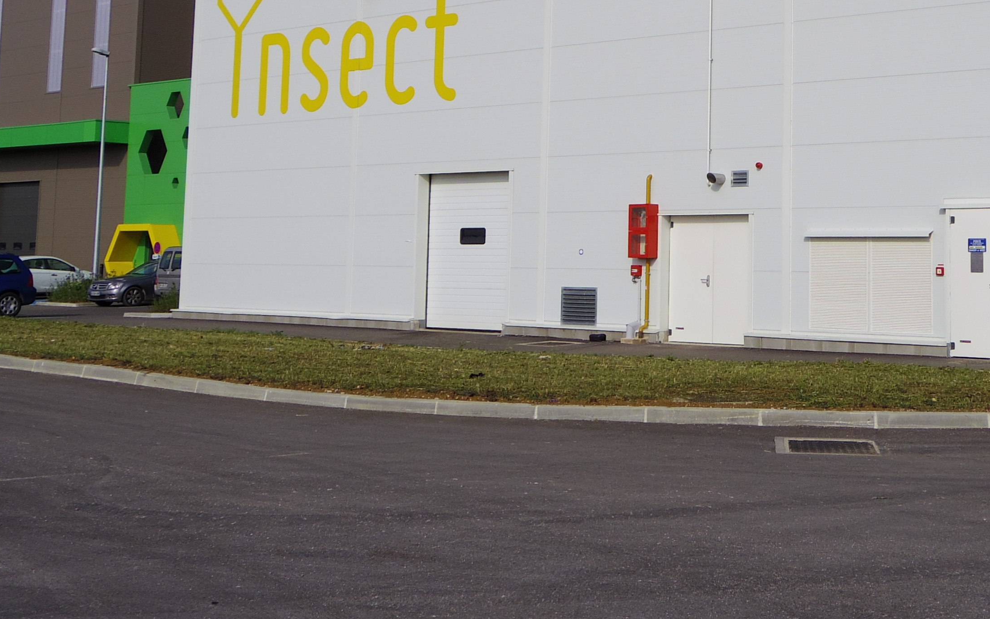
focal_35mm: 56
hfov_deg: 35.3
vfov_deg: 22.6
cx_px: 767
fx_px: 1511
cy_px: 61
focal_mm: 6.4
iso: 100
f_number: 4.5
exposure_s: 1/1250
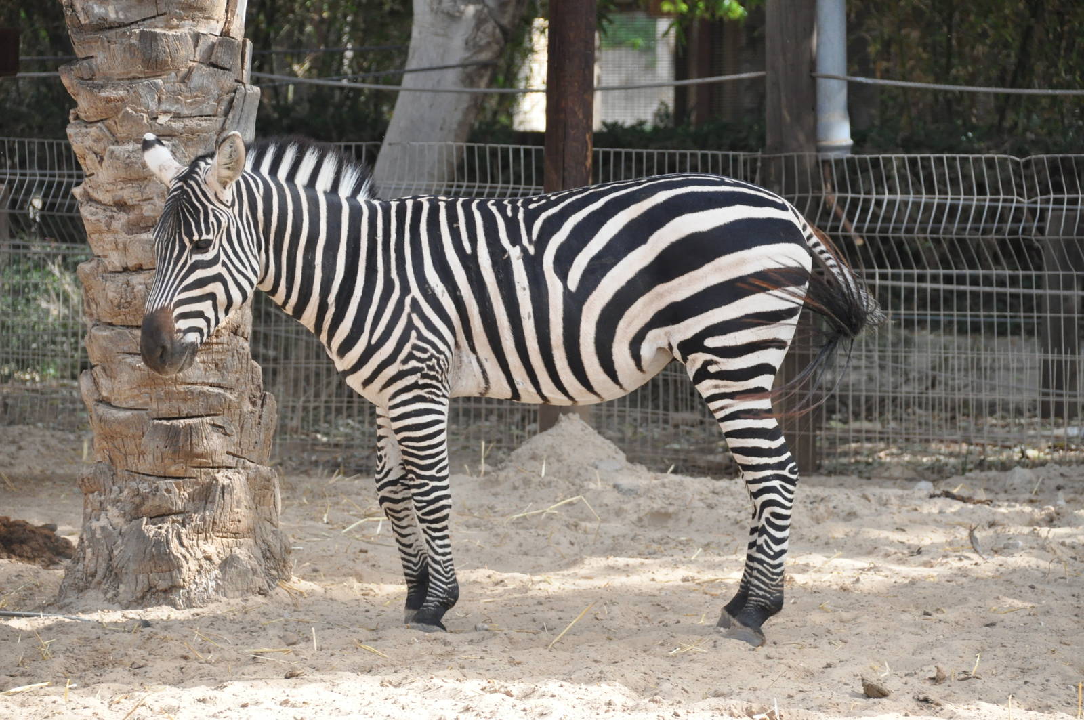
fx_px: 6542
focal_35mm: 218
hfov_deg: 9.5
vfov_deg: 6.3
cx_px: 542
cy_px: 360
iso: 1000
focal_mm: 145
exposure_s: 1/640
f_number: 6.3
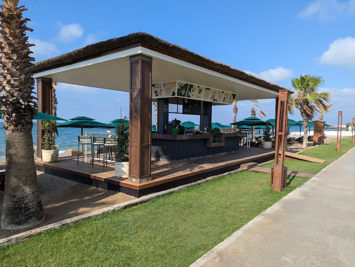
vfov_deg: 57.0
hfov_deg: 71.5
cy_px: 134
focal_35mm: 24
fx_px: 247
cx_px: 178
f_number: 1.85
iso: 41
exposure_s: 1/1287
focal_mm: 6.81
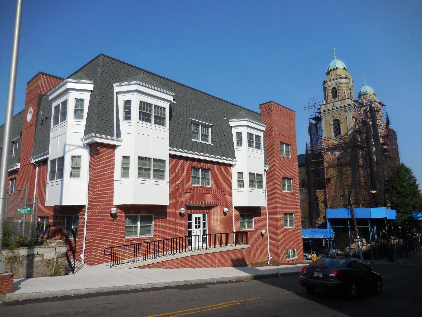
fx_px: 305
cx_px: 211
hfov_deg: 69.4
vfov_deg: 54.9
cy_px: 158
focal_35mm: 25
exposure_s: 1/640
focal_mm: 4.5
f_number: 6.6
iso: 125
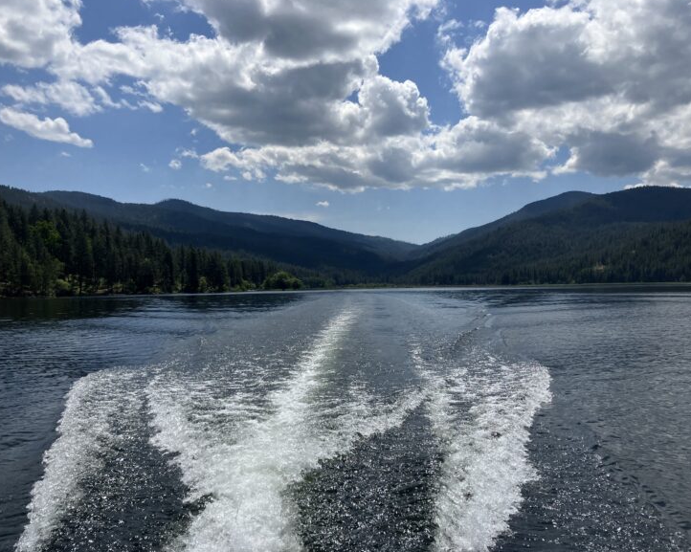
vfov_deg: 48.5
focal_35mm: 30
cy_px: 277
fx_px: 613
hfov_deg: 58.8
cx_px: 355
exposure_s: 1/4878
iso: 32
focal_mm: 3.99
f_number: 1.8
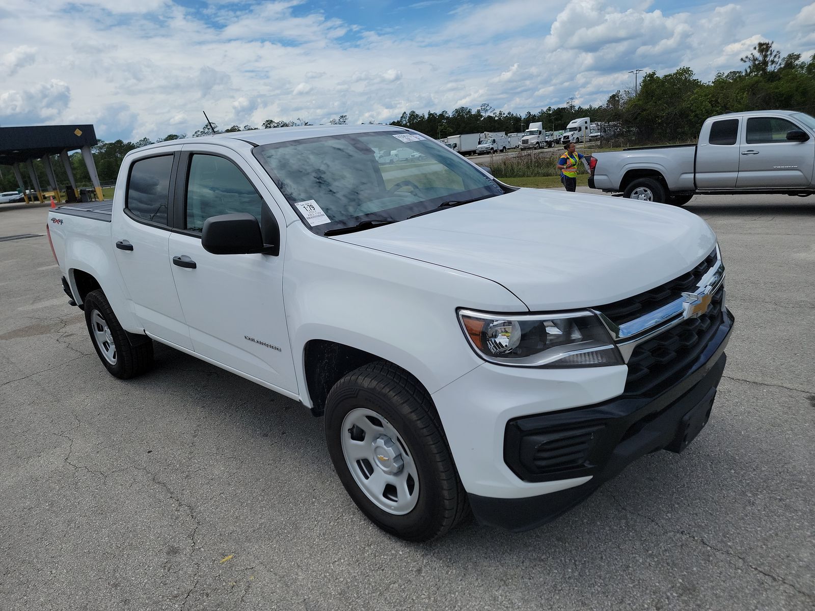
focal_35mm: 24
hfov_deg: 71.6
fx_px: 565
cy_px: 306
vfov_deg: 56.8
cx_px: 408
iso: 50
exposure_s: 1/1770
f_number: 1.8
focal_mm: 6.7
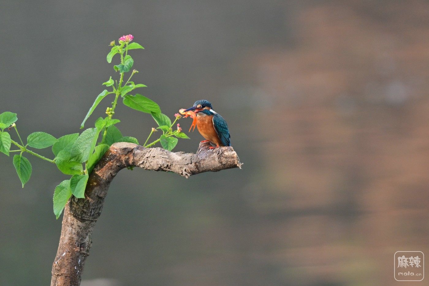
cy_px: 143
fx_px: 10719
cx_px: 214
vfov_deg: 1.5
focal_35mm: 900
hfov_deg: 2.3
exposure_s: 1/640
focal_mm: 600
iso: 720
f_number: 6.3
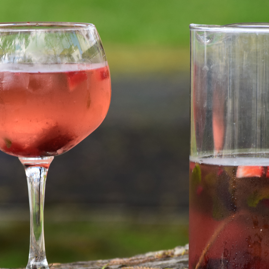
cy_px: 179
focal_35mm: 479
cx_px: 109
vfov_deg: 3.7
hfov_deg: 3.7
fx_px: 4211
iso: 450
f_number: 9
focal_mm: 170
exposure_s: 1/125
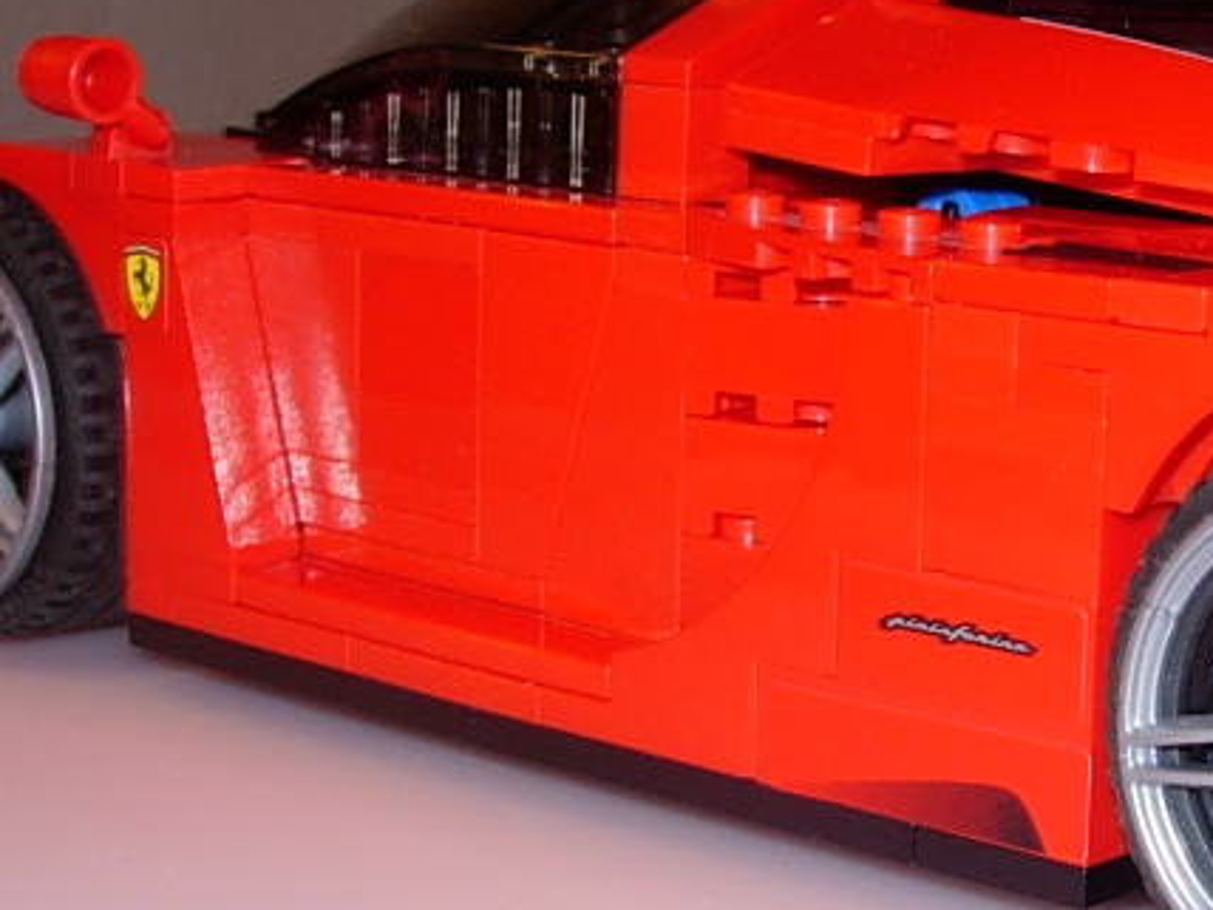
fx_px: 3189
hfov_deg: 21.2
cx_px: 1043
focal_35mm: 91
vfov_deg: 16.2
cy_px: 641
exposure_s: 1/32
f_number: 4.8
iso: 79
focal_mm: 7.8
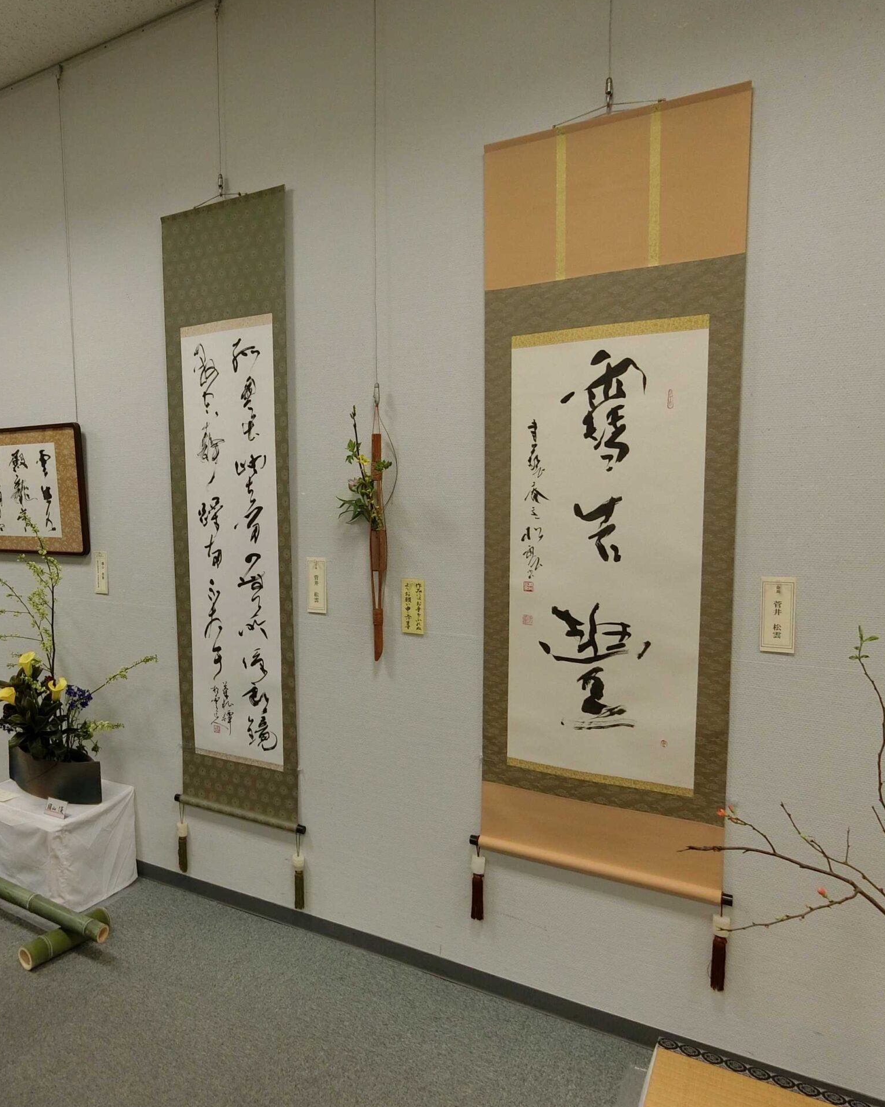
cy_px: 553
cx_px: 175
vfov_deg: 68.1
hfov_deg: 53.0
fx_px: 819
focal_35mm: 25
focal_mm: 4.06
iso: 200
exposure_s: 1/125
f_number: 2.7
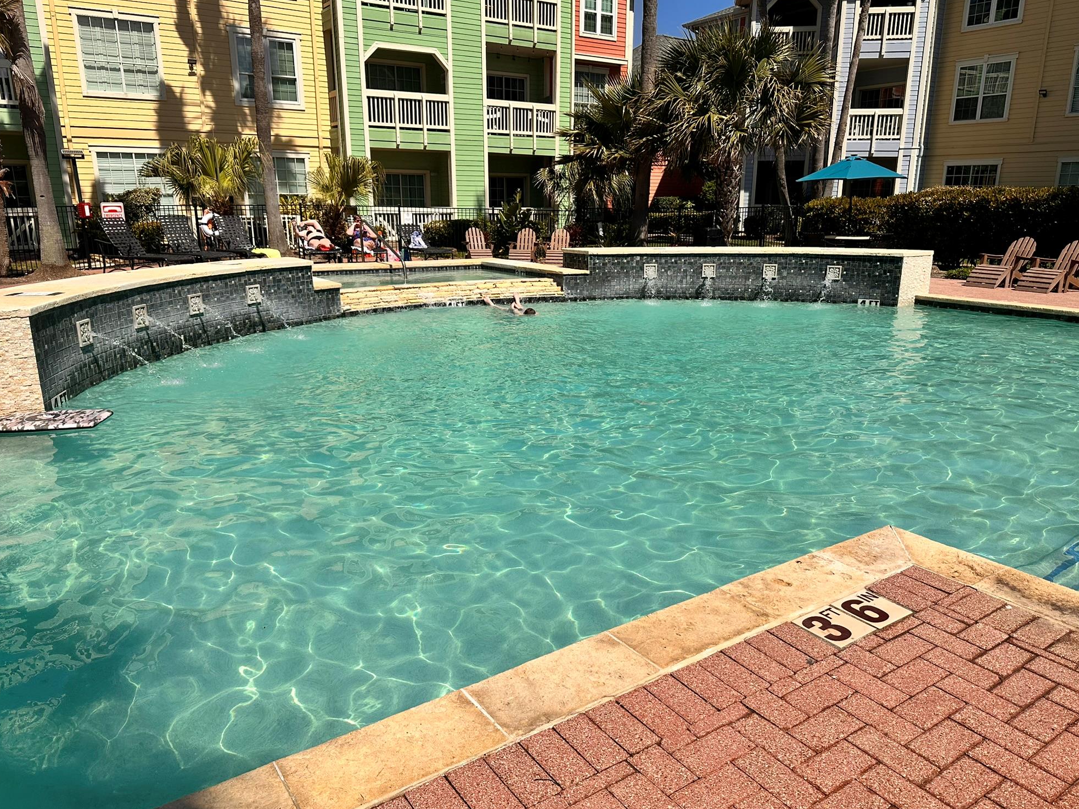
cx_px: 554
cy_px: 416
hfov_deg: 69.4
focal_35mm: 25
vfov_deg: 54.9
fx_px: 779
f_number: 1.78
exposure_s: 1/9709
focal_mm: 6.86
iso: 80
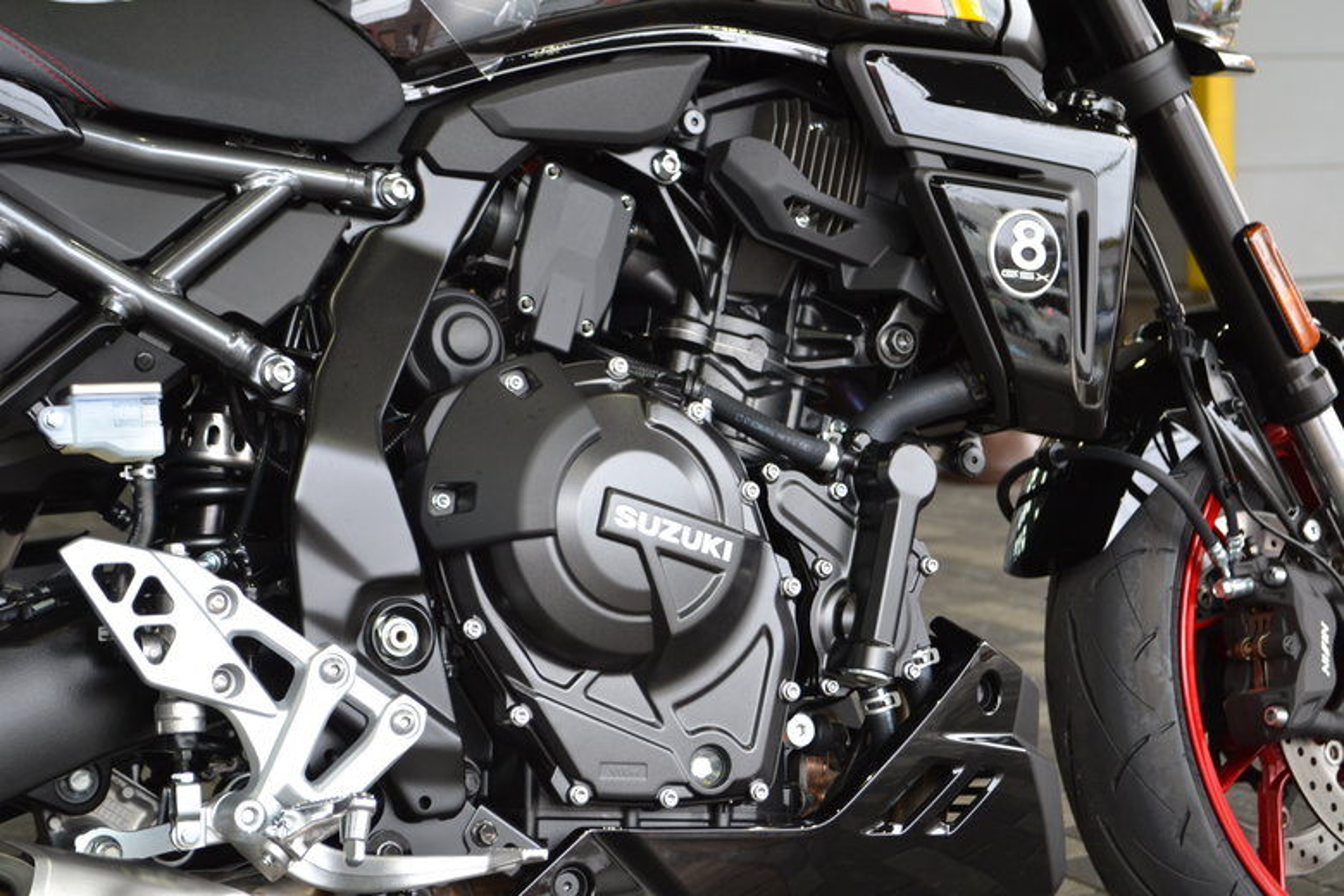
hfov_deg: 30.5
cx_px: 672
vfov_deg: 20.6
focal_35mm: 66
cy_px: 448
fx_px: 2464
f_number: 5.3
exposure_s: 1/100
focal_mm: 44
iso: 400
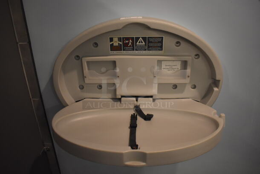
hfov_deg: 67.3
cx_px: 130
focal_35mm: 27
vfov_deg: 48.0
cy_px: 87
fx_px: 195
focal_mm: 18
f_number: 3.5
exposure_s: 1/125
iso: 2200
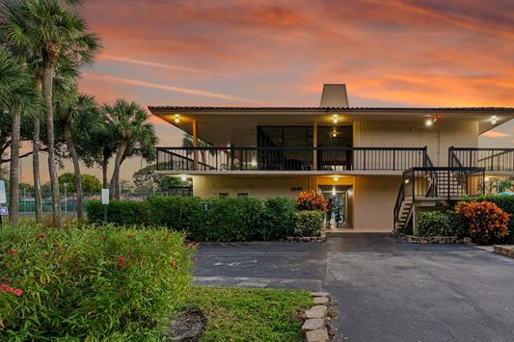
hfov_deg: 79.1
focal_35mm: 21
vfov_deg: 58.7
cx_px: 334
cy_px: 215
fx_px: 300
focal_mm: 14
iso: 640
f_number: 7.1
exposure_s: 1/2
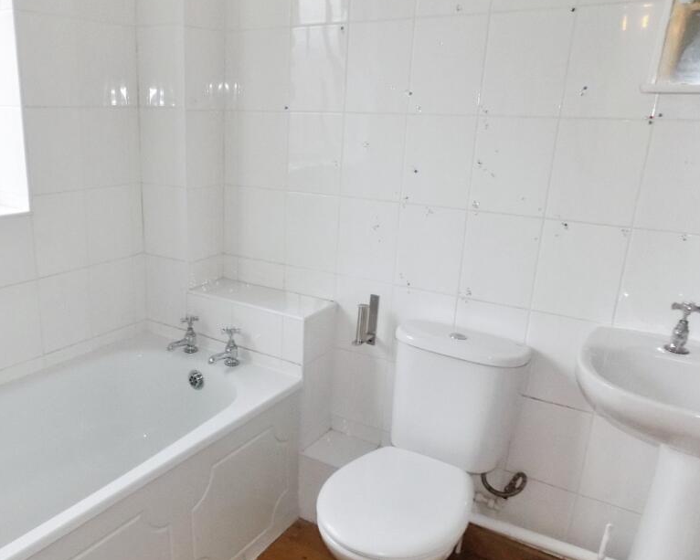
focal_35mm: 30
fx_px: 622
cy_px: 323
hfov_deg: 57.7
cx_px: 246
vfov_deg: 48.3
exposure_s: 1/30
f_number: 3.1
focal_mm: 4
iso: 360
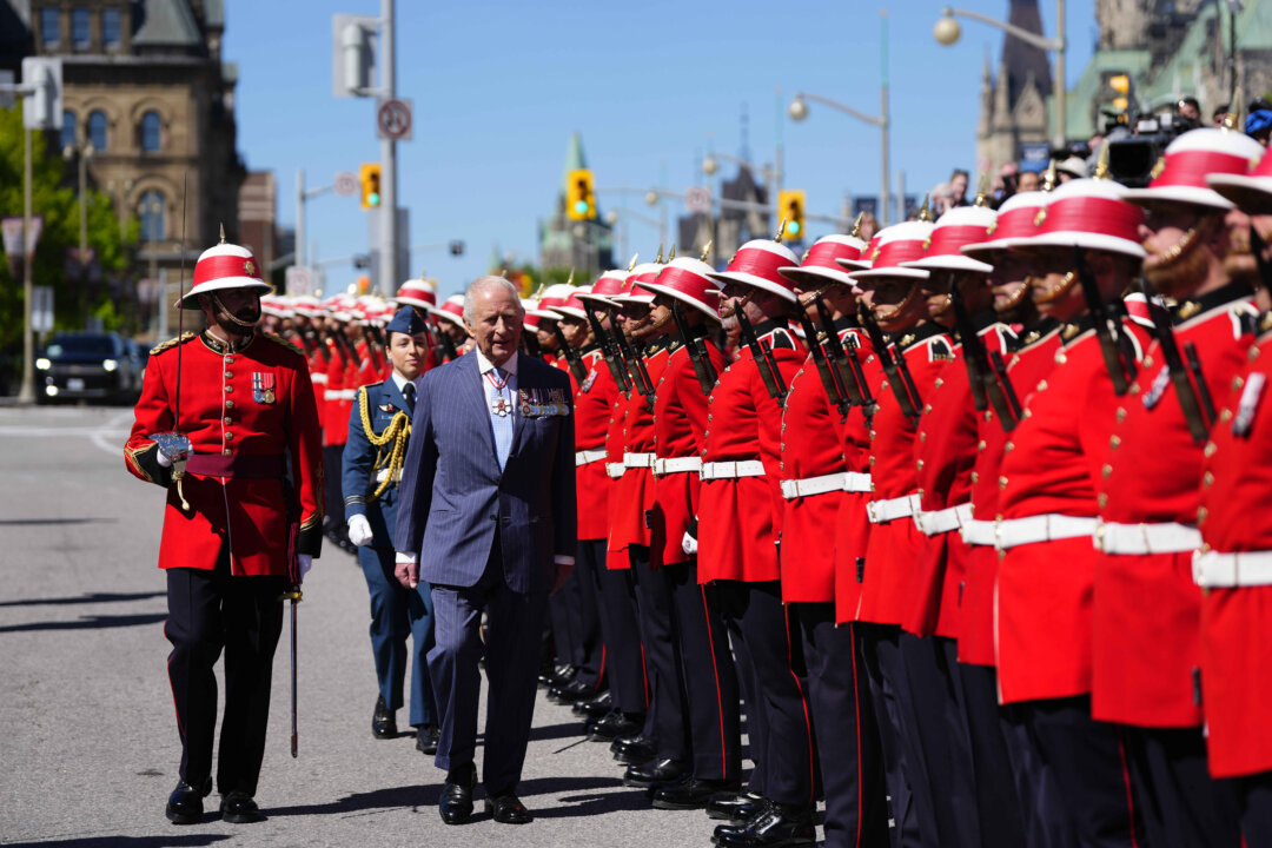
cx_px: 636
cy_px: 424
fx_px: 3533
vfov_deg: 13.7
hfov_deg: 20.4
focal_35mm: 100
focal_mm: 100
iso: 100
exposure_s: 1/2500
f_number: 2.8
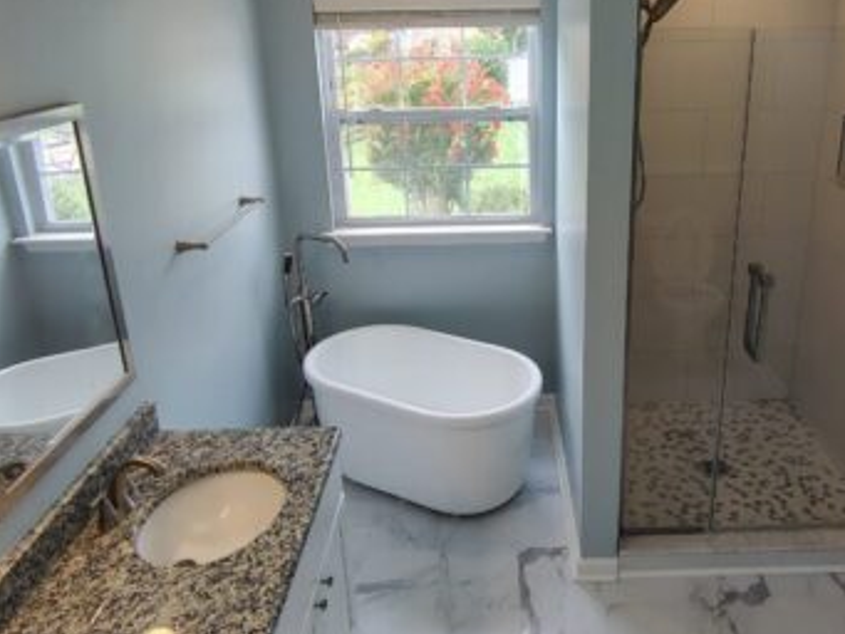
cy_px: 260
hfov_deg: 59.4
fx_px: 733
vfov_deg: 46.6
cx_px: 510
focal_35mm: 30
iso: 157
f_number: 2.2
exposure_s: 1/120
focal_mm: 2.13
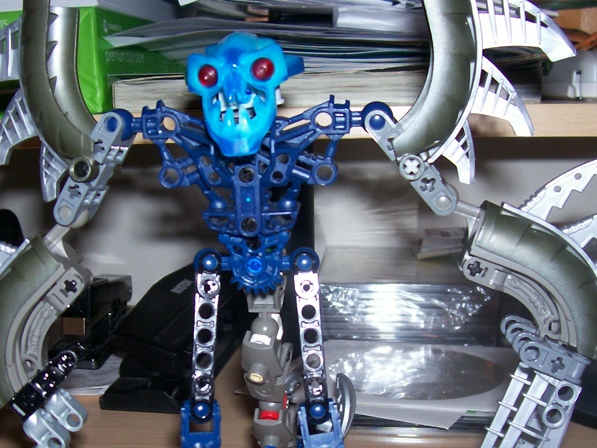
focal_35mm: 54
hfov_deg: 35.5
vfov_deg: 26.8
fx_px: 931
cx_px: 253
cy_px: 315
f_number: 2.7
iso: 80
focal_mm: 5.6
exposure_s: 1/64
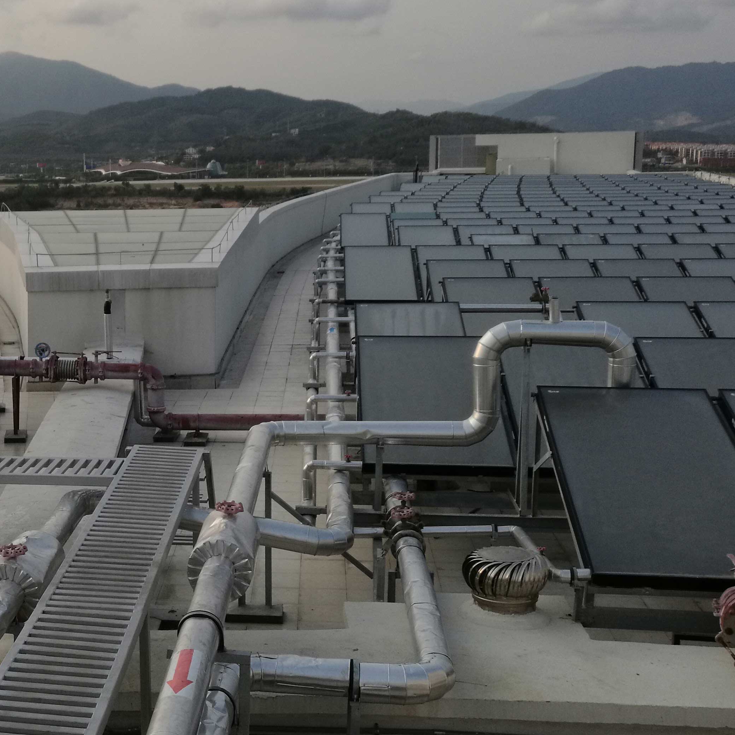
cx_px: 96
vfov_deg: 32.2
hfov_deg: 31.0
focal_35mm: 53
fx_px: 1273
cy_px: 373
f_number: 2
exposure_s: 1/1083
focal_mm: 4.04
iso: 50
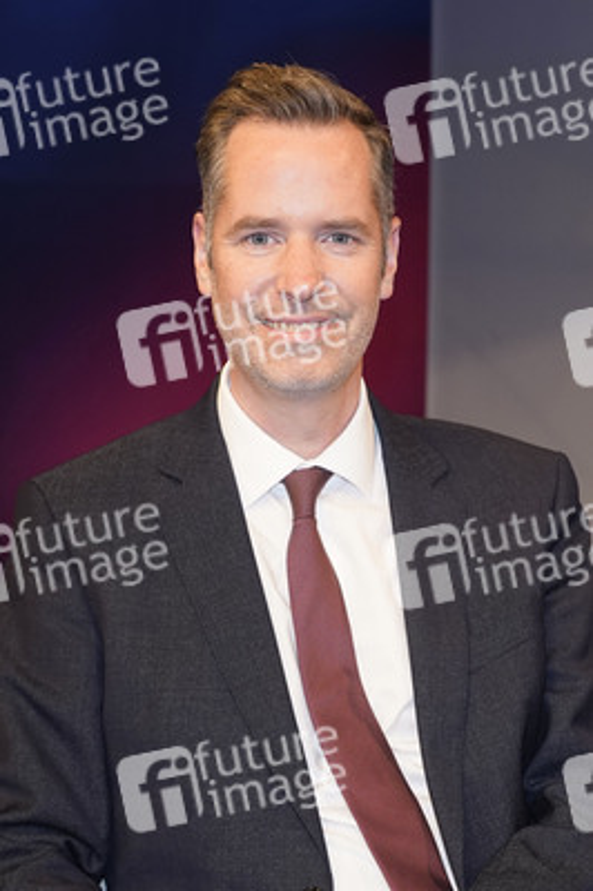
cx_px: 296
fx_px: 1188
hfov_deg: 28.0
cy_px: 446
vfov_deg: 41.1
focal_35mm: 48
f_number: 5.6
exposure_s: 1/160
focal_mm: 48
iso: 2000
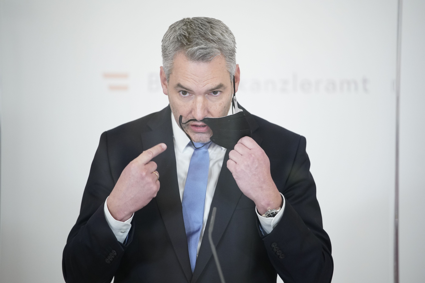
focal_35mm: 200
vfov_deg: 6.9
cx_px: 212
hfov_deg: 10.3
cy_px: 142
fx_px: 2361
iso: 4000
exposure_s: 1/400
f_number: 2.8
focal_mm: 200
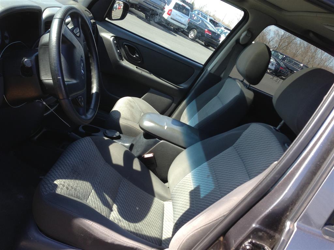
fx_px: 318
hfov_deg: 55.4
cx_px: 167
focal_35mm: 33
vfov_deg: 42.9
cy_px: 125
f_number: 2.4
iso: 50
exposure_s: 1/218
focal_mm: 4.13
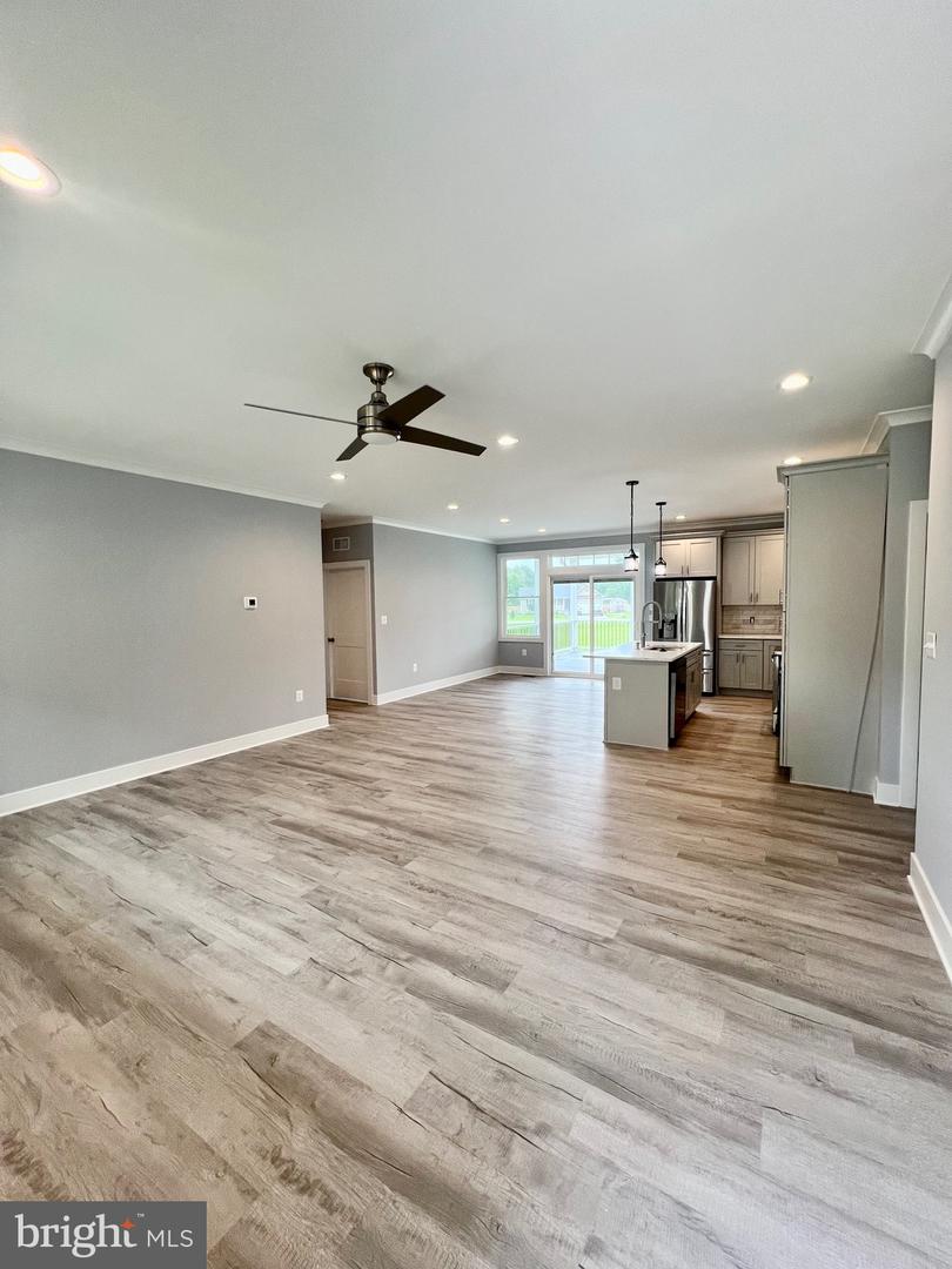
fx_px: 477
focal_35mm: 13
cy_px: 634
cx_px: 476
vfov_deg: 106.2
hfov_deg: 89.9
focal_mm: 1.57
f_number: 1.8
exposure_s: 1/120
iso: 125
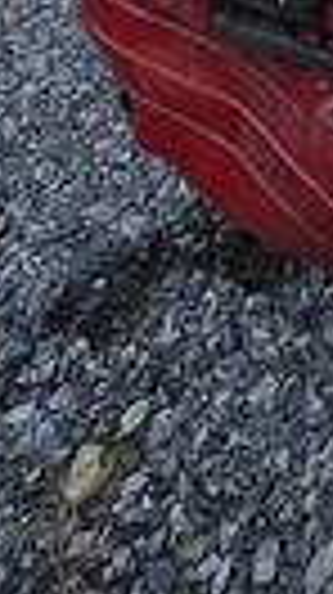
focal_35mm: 43
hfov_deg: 19.7
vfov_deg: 32.2
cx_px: 612
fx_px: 677
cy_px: -220
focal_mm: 2.2
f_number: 1.9
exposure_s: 1/714
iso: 40
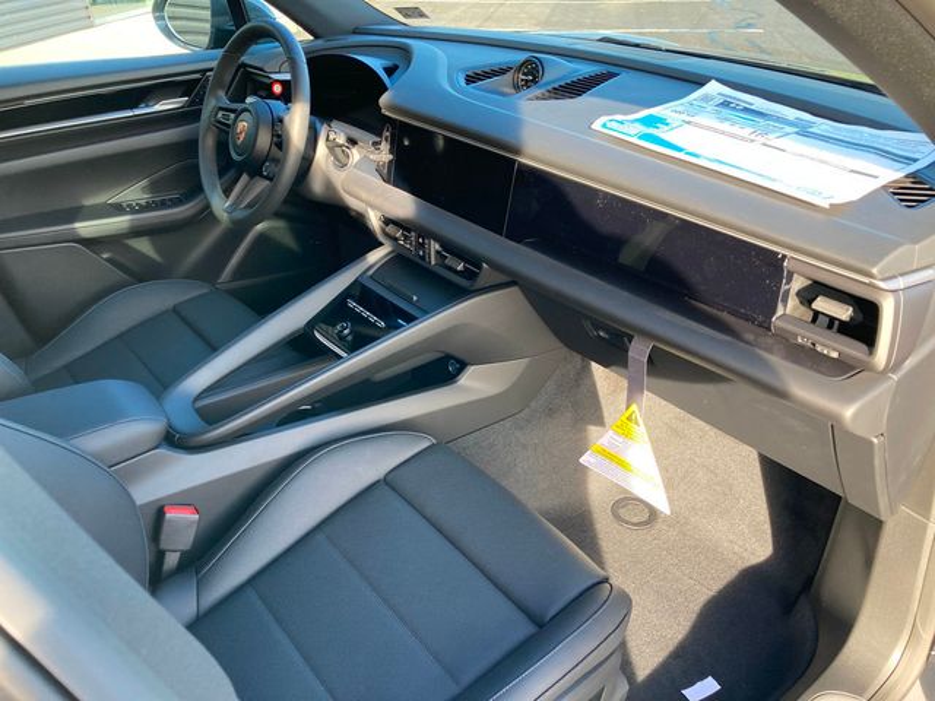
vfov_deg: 49.7
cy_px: 350
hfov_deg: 63.4
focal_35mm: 28
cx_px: 468
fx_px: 756
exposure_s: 1/121
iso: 64
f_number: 1.8
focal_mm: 3.99
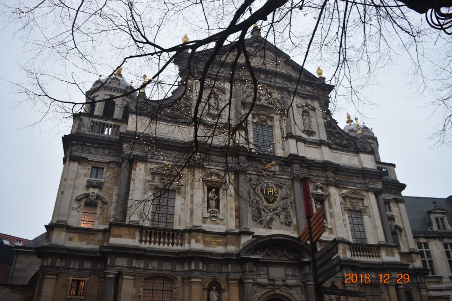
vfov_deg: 47.9
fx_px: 339
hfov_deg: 67.4
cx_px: 226
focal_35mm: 27
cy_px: 150
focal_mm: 18
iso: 500
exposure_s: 1/60
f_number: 4
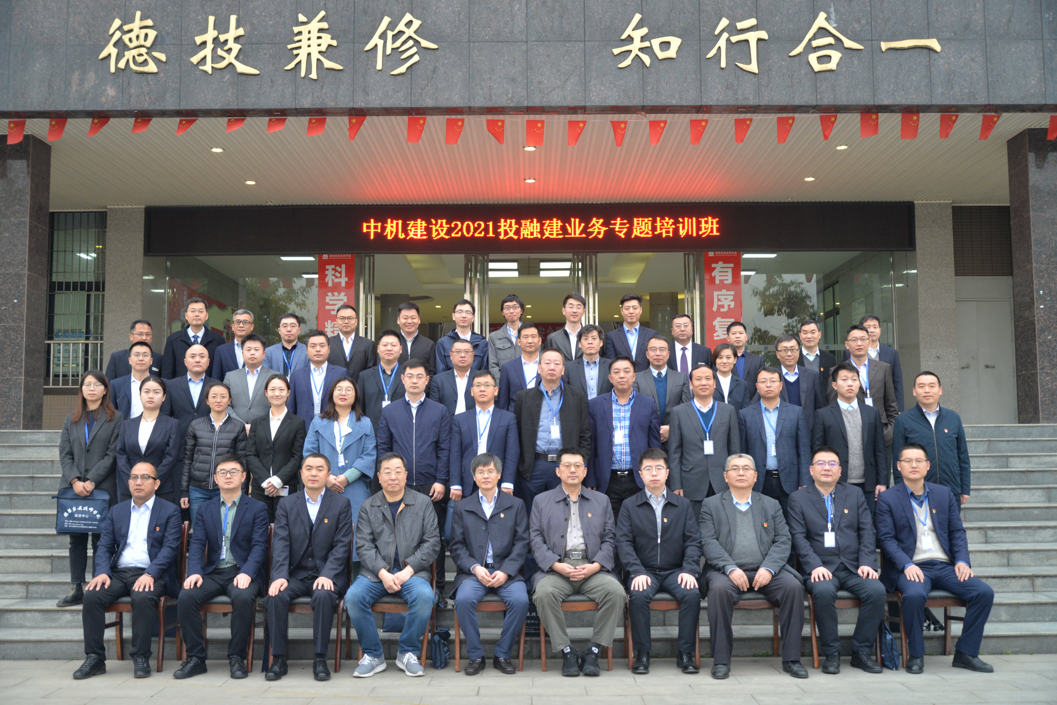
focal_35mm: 38
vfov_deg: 35.1
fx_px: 1116
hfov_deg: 50.7
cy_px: 352
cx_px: 528
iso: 1000
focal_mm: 38
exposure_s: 1/100
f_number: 4.2
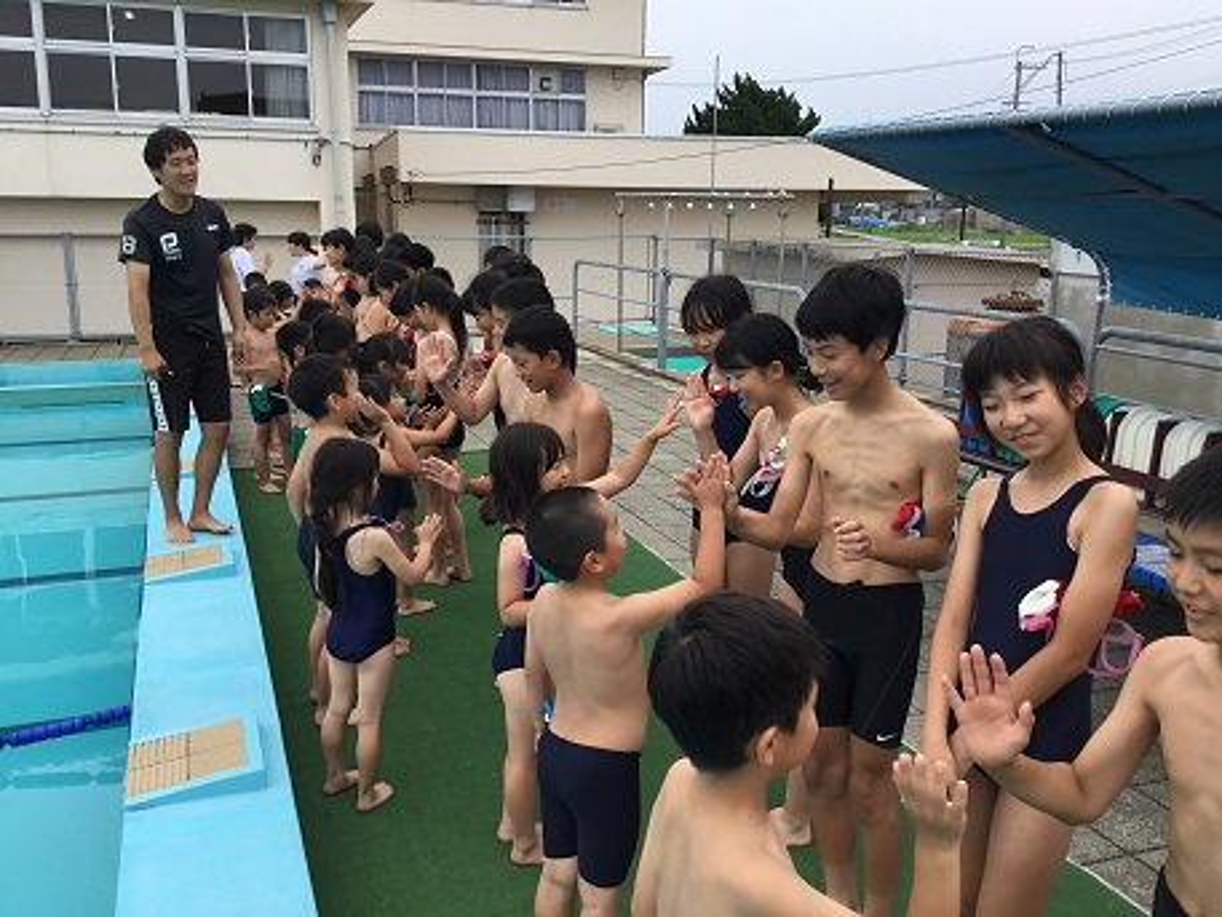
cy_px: 458
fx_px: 1095
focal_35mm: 31
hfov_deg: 58.3
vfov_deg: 45.5
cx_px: 611
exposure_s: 1/608
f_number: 2.4
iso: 25
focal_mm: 3.3
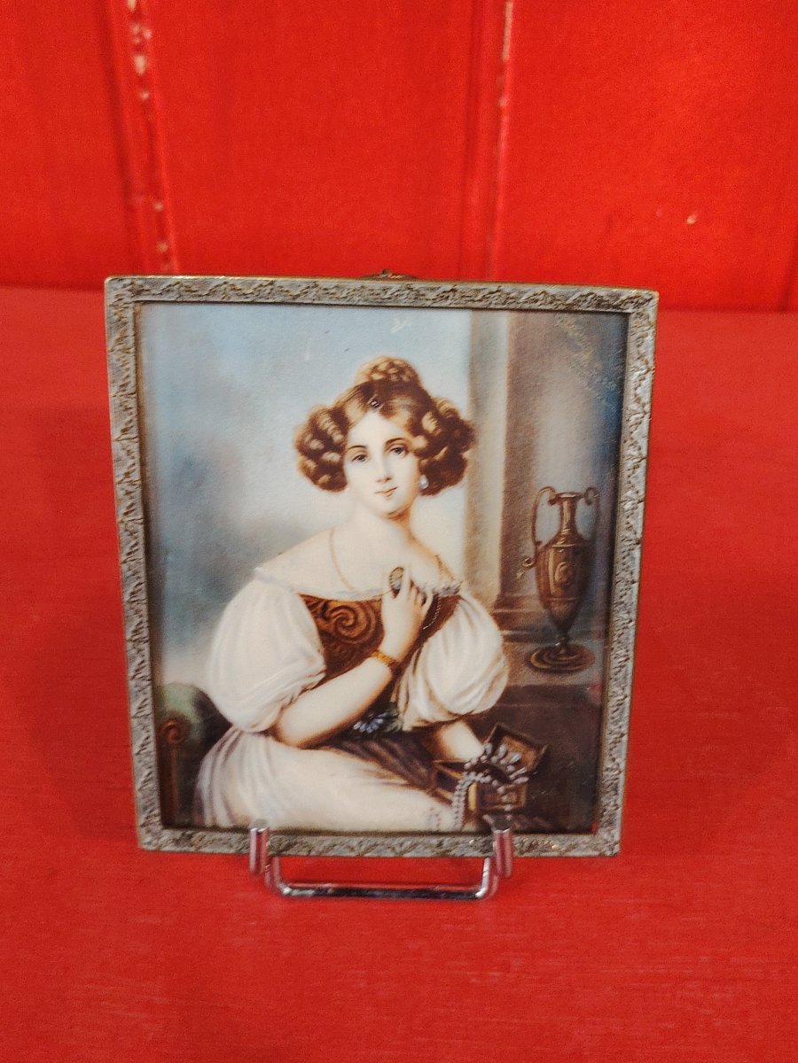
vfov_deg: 39.7
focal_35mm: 48
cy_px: 532
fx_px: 1475
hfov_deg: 30.3
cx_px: 399
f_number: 4
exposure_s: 1/25
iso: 1259
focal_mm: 5.25
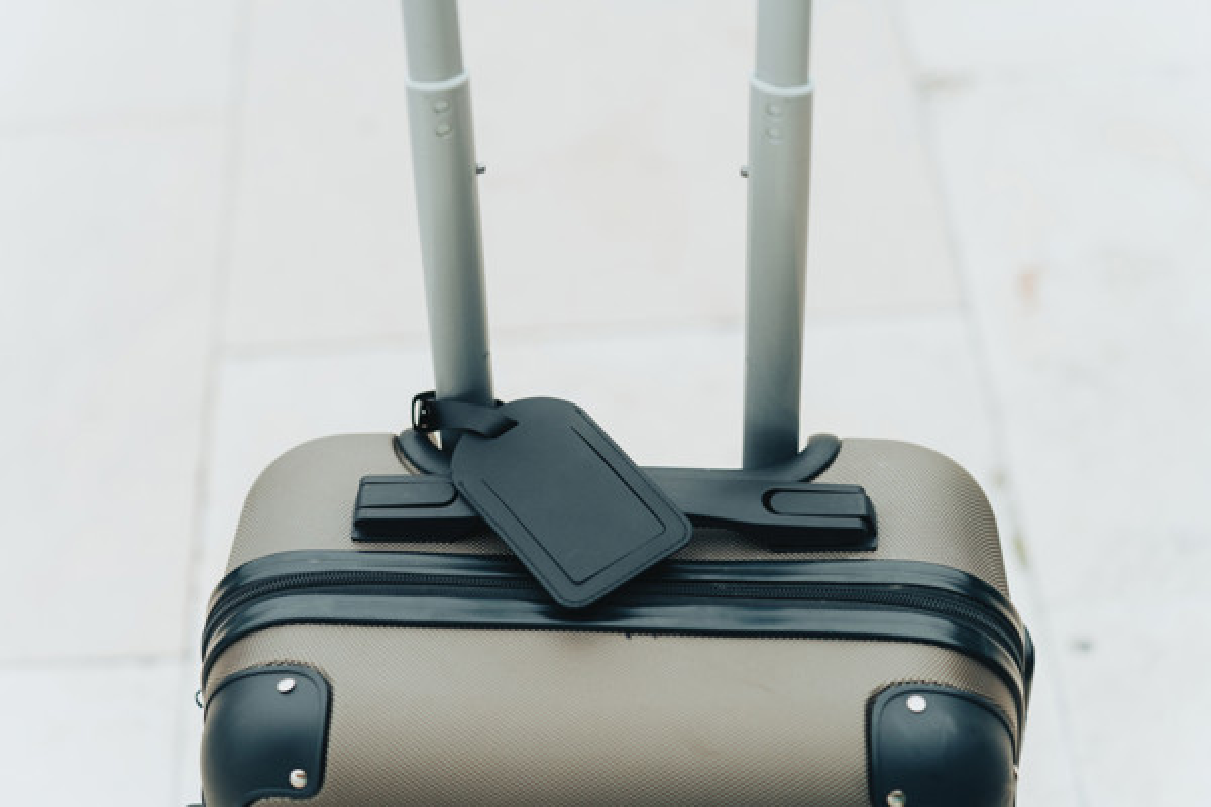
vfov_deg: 20.0
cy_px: 404
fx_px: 2287
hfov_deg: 29.7
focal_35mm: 68
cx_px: 606
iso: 200
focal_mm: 68
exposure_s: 1/500
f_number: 2.8
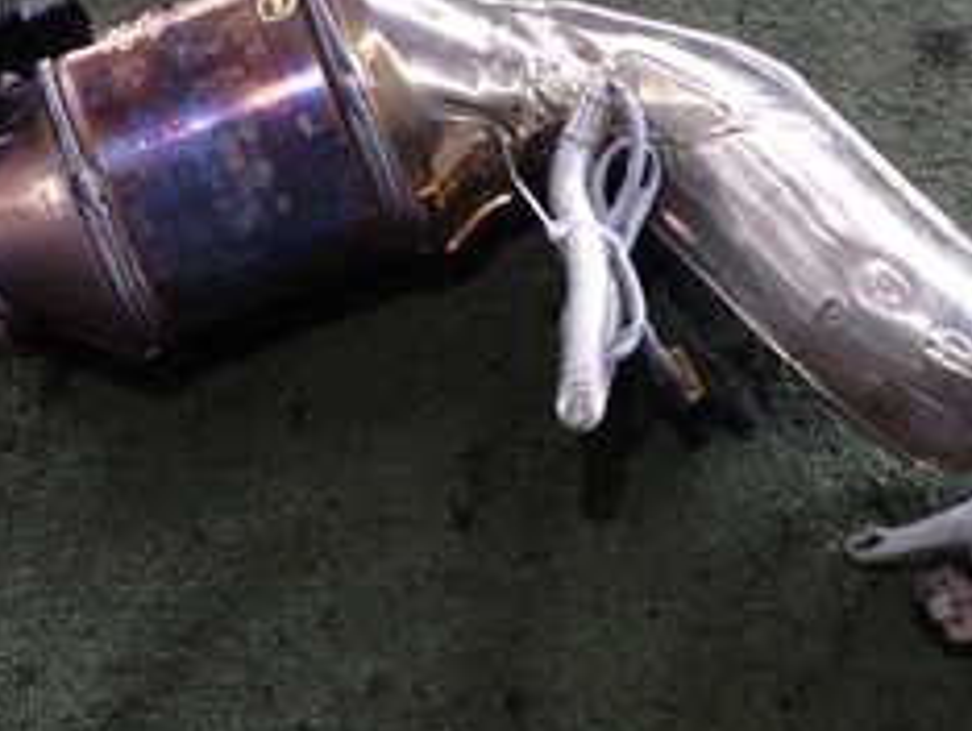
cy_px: 224
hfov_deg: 30.1
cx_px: 627
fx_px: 1799
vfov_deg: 22.8
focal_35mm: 64
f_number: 2
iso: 125
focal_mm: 4.5
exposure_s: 1/60
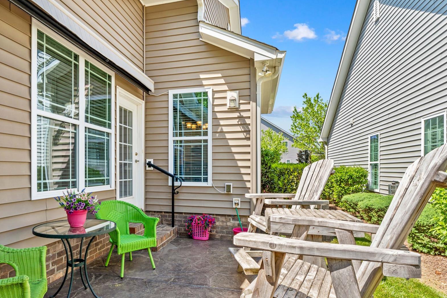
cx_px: 182
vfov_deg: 59.2
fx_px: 261
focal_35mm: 21
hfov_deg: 80.4
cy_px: 173
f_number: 8
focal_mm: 16
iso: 100
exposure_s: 1/60
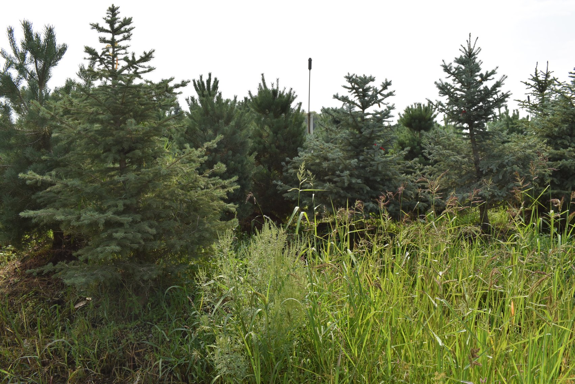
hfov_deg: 59.5
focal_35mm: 32
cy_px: 192
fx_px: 503
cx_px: 288
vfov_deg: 41.7
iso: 100
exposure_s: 1/200
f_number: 9
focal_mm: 21
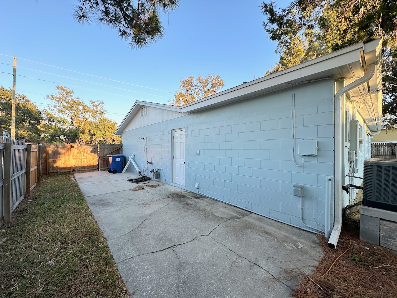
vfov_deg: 85.7
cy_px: 149
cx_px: 198
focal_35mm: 14
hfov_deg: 102.1
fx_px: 161
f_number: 2.2
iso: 40
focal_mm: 2.22
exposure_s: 1/231
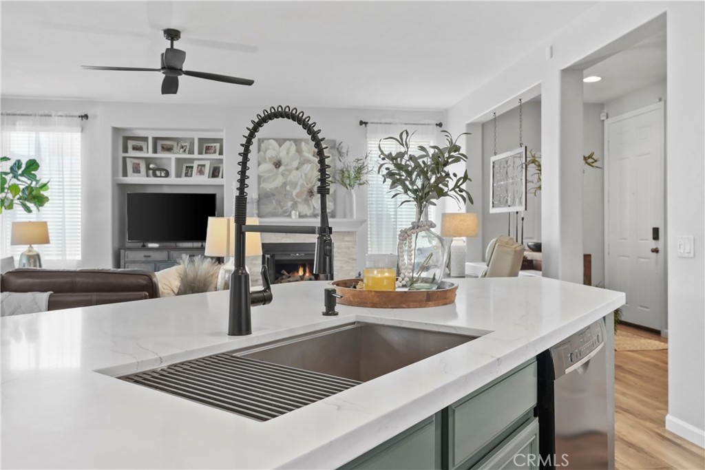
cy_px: 235
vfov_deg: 47.9
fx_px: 529
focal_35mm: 27
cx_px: 352
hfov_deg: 67.4
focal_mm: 27
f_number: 8
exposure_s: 1/15
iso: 5000
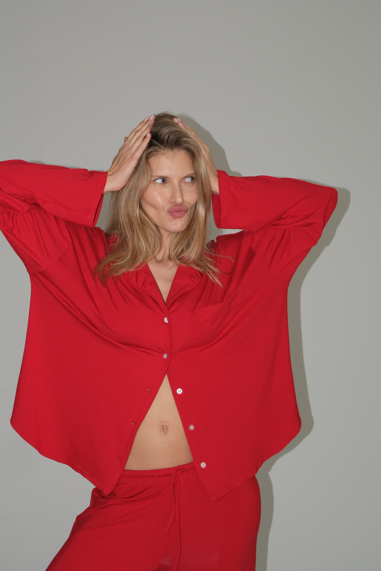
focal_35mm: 40
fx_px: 635
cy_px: 286
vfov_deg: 48.5
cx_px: 190
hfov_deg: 33.4
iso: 1250
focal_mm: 26.4
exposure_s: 1/100
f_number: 4.4
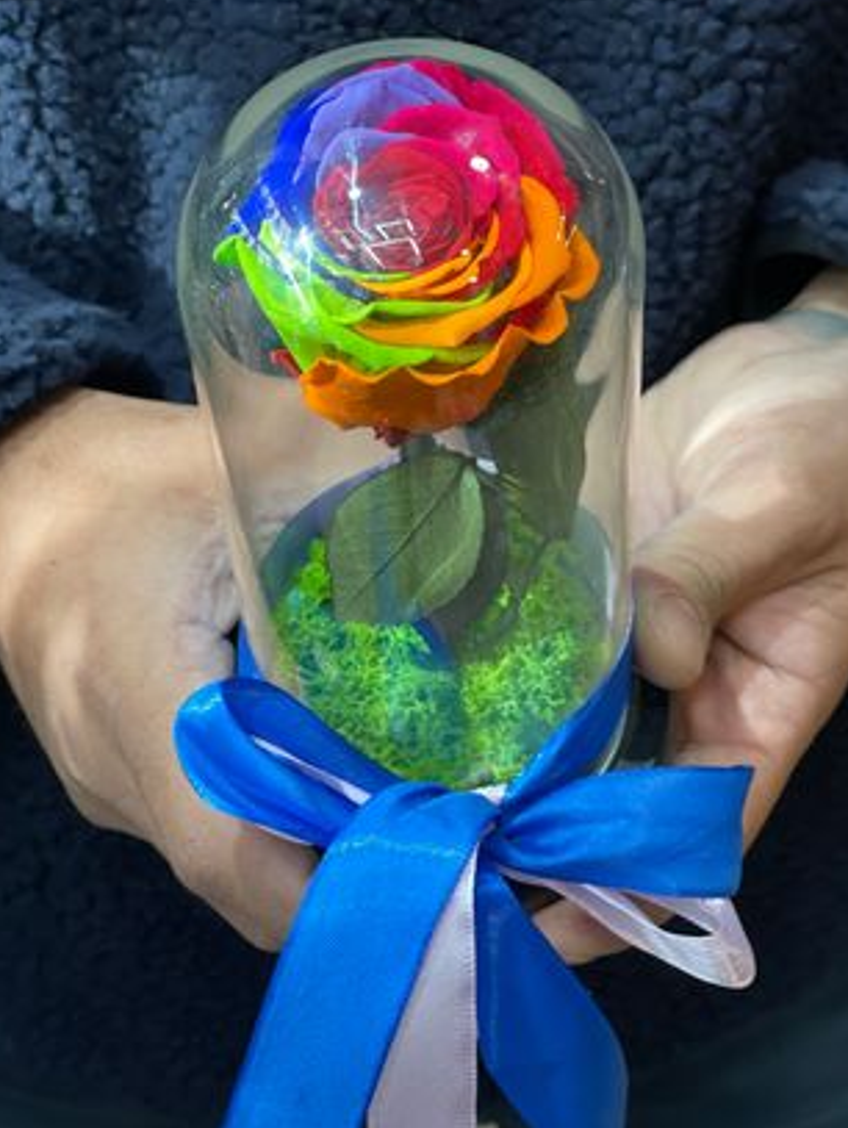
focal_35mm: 67
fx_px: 2185
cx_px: 432
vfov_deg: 28.9
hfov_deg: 22.0
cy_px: 546
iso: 200
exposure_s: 1/33
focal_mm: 7.5
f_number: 2.2
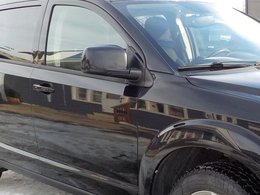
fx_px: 443
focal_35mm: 59
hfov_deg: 32.3
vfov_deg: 24.5
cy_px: 147
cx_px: 184
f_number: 3.3
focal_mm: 4.1
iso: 125
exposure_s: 1/250
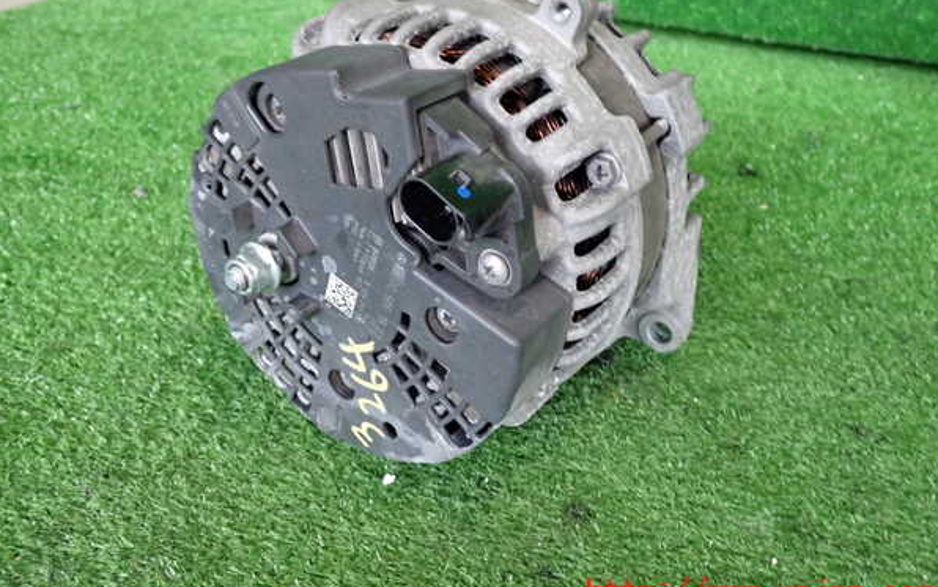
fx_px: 818
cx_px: 469
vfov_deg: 39.4
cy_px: 260
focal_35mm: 32
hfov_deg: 59.6
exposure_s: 1/30
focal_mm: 5.4
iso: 320
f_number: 2.3
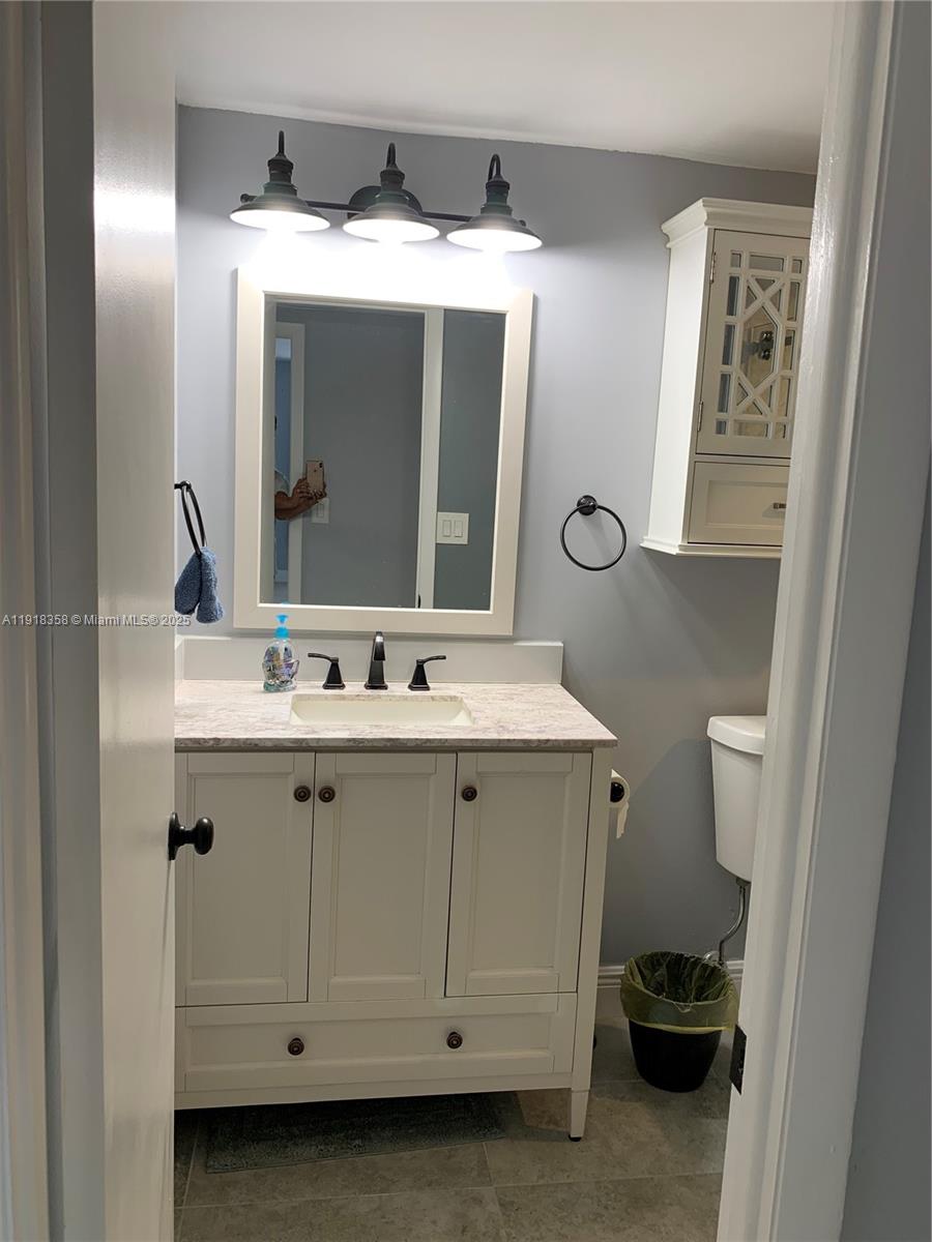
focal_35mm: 26
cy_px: 621
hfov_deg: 53.1
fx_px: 933
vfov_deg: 67.3
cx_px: 466
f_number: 1.8
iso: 50
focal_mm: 4.25
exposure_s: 1/60
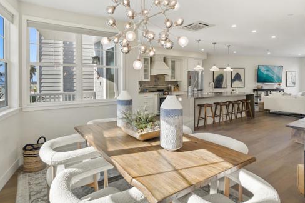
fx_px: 178
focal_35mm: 21
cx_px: 144
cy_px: 82
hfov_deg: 81.2
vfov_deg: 59.0
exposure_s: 1/200
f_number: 7.1
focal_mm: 16
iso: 800
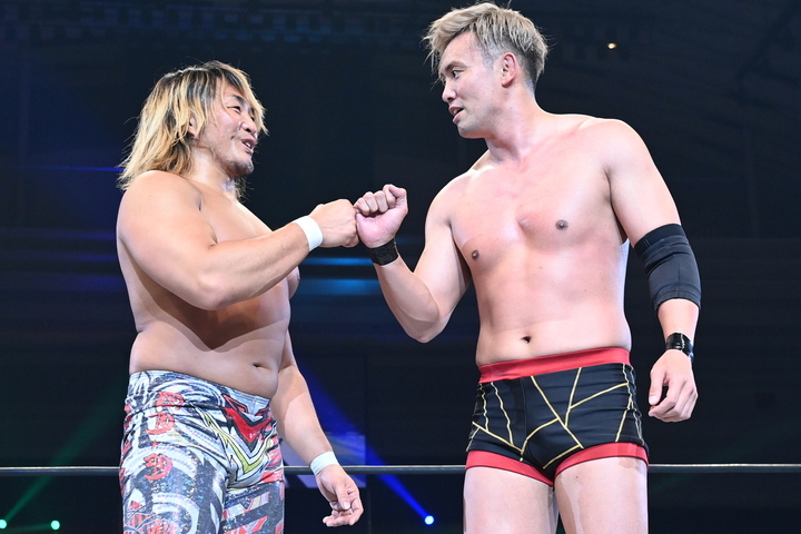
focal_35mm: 44
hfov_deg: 44.5
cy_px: 267
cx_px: 400
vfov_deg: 30.5
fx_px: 979
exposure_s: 1/640
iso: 5000
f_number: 4.5
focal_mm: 44
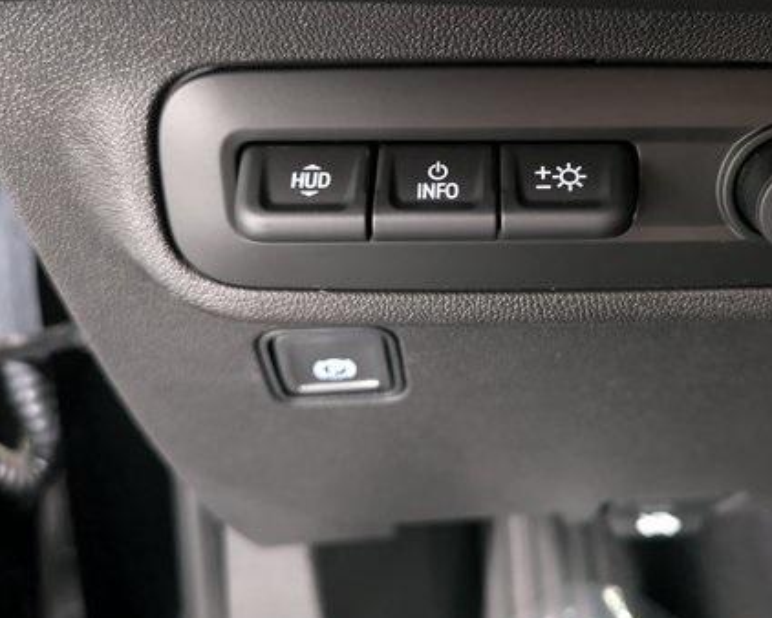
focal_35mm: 37
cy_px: 206
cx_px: 525
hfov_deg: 48.1
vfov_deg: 39.7
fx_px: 846
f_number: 1.89
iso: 1047
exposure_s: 1/16.7
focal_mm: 5.43
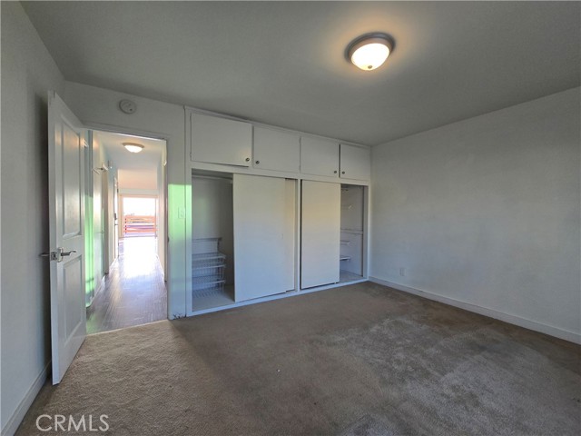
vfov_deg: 89.9
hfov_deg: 106.2
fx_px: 218
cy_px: 218
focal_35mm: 13
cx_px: 290
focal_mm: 2.2
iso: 100
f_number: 2.2
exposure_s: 1/60
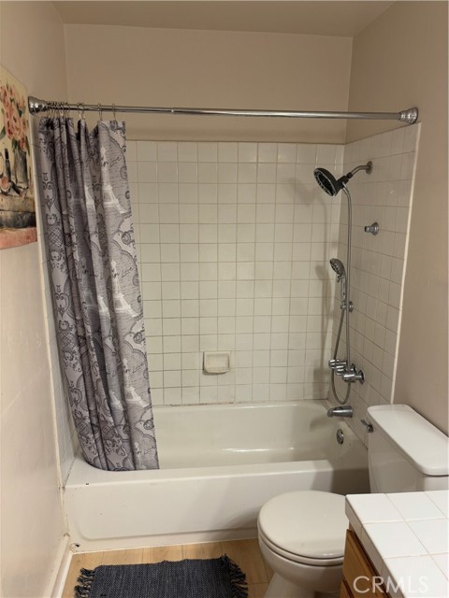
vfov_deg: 67.3
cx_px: 224
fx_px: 450
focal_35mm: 26
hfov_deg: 53.1
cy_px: 299
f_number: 1.6
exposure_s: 1/60
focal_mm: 5.96
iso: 80
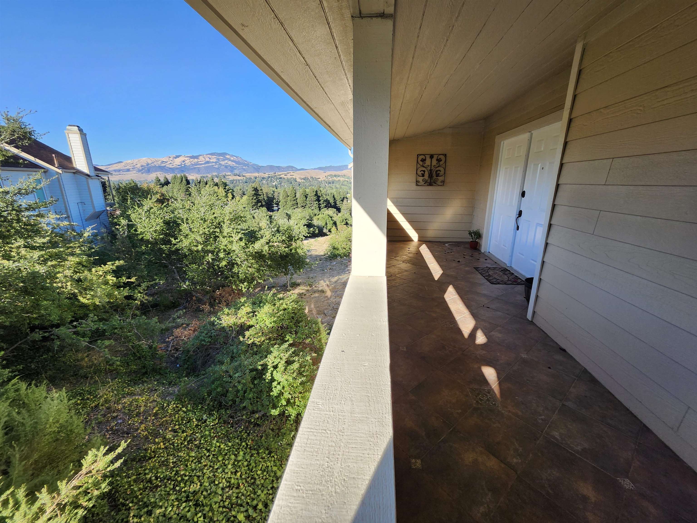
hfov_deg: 106.2
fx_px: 262
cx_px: 348
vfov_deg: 89.9
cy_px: 262
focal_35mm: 13
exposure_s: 1/458
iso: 40
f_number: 2.2
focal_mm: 1.74
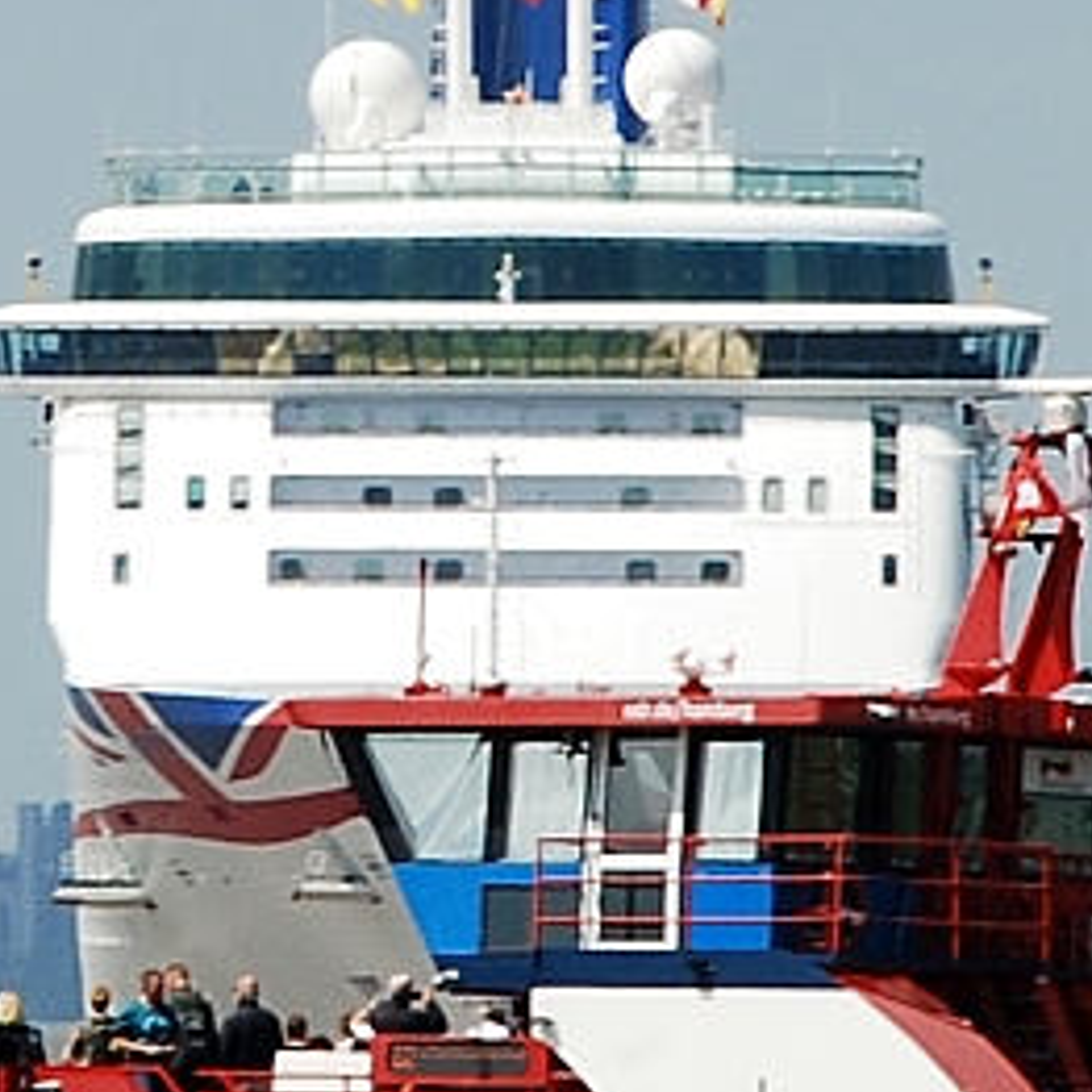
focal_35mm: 673
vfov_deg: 2.6
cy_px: 652
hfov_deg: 2.6
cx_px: 225
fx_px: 24007
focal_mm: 135
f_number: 10
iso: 125
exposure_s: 1/250
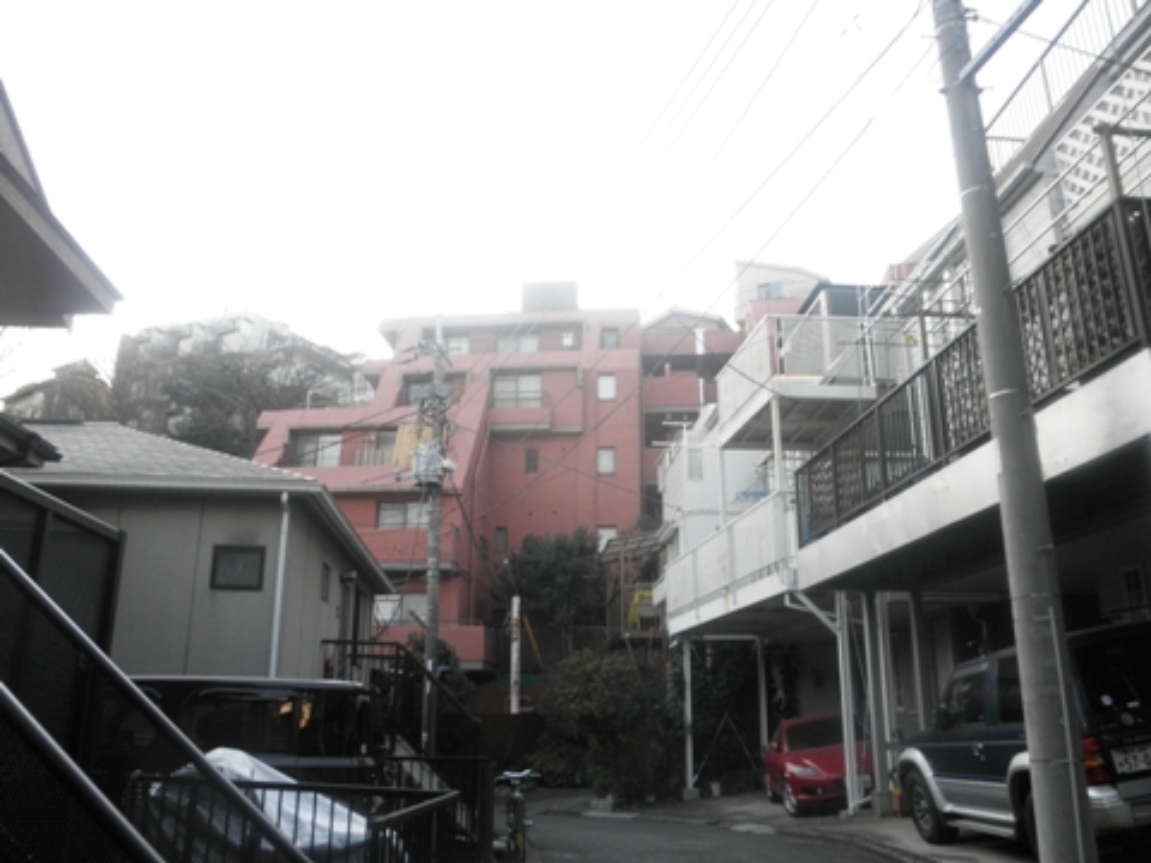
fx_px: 931
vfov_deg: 49.7
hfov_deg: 63.4
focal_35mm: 28
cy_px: 432
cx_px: 576
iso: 64
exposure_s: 1/125
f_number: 3
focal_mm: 5
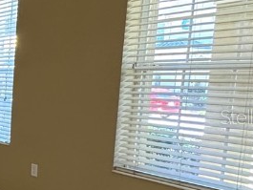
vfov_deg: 27.0
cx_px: -179
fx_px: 395
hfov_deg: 23.2
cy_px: 116
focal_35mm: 54
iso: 250
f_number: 2.2
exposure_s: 1/60
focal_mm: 2.22
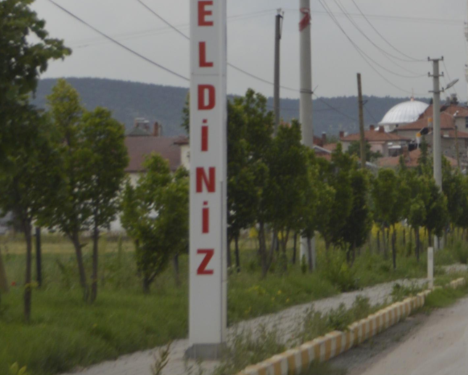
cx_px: 851
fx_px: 3311
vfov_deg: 6.5
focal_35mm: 239
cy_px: 29
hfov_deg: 7.8
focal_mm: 40
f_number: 5.6
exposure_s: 1/125
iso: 140
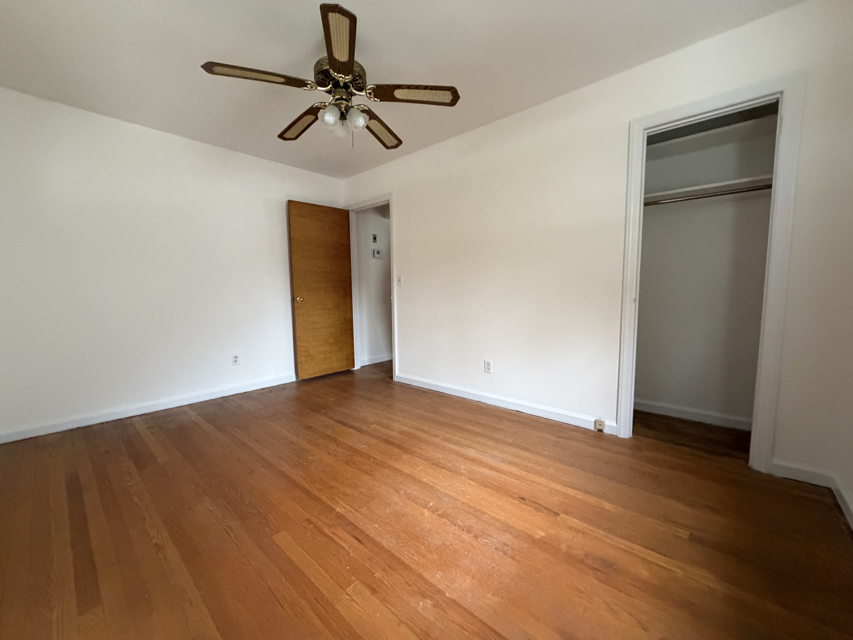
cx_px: 426
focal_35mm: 14
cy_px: 320
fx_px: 345
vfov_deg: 85.7
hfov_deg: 102.1
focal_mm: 2.22
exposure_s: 1/60
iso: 640
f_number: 2.2
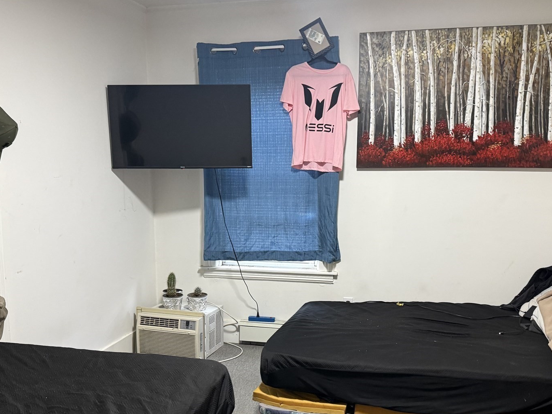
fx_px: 574
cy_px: 230
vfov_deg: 39.6
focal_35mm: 36
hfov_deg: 51.3
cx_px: 282
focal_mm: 6.76
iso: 400
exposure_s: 1/60
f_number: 1.78
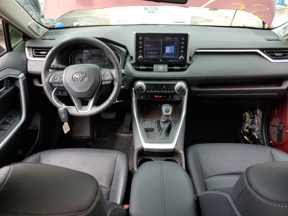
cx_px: 144
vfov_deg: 53.1
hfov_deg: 67.3
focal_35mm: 26
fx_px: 216
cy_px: 108
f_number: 1.5
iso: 50
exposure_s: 1/312
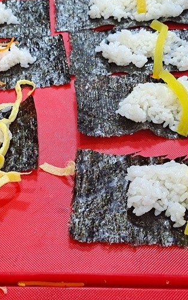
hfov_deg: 25.6
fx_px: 410
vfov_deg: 40.3
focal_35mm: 50
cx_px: 51
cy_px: 153
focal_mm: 5.23
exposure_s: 1/60
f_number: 1.8
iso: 320
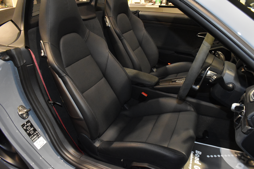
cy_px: 84
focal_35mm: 27
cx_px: 127
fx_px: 191
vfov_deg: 48.0
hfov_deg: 67.3
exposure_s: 1/60
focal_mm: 18
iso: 5600
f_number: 9
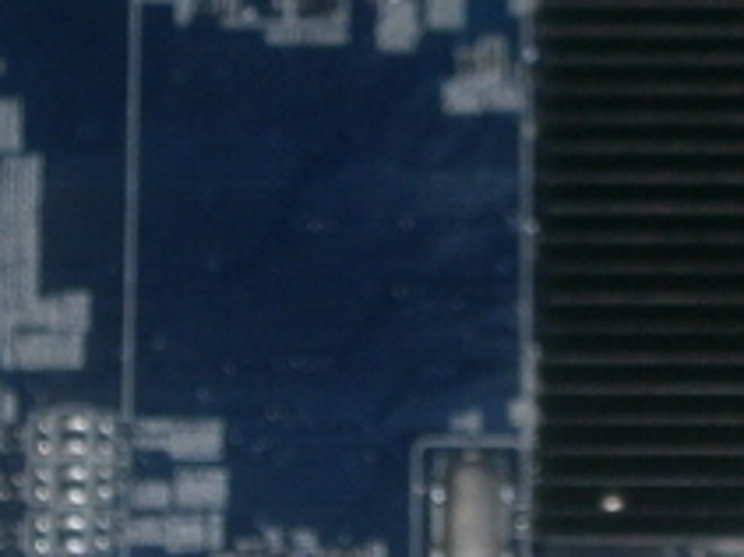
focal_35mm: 277
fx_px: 5950
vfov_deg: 5.4
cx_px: 649
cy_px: 127
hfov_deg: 7.1
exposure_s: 1/50
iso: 125
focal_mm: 13
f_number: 4.4
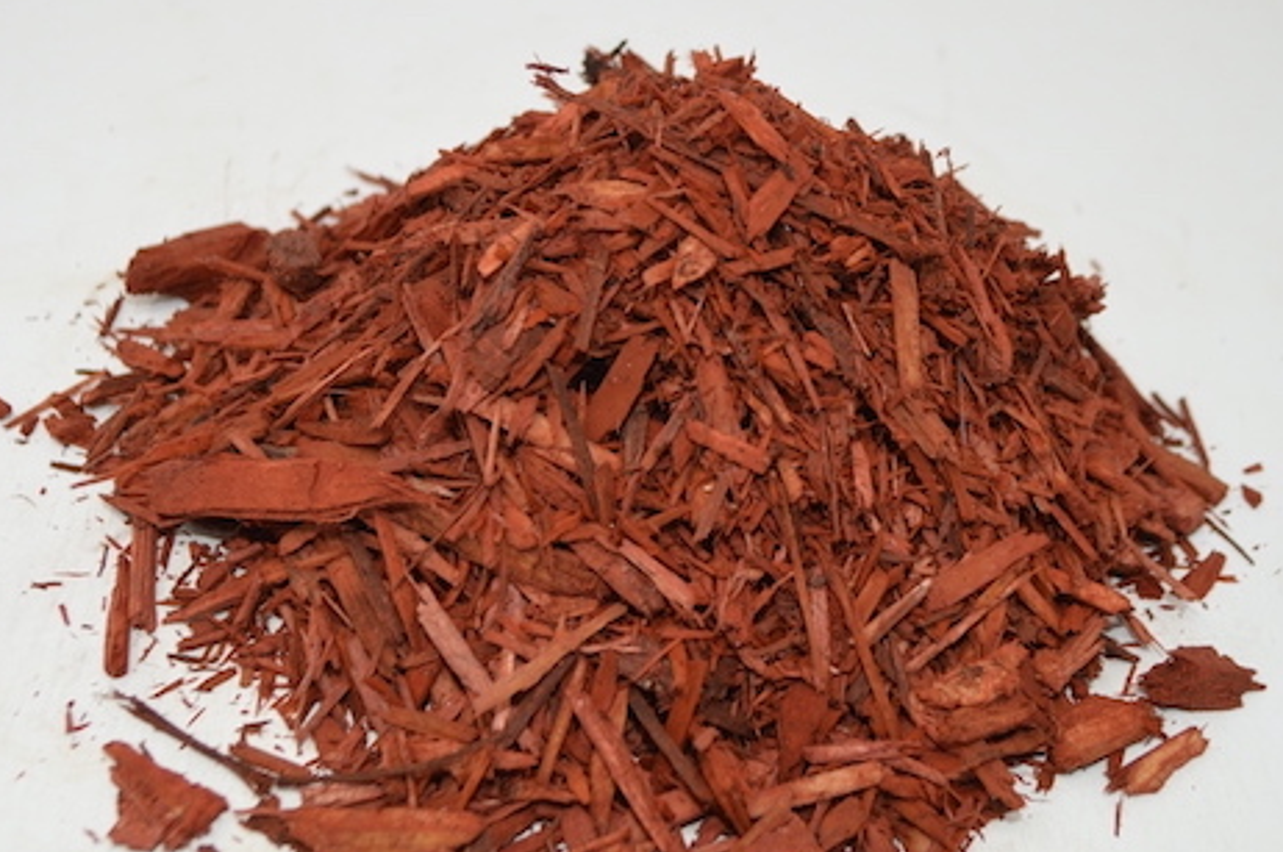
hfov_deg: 38.2
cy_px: 411
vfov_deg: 25.9
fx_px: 1851
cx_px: 628
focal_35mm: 52
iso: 400
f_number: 4
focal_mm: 20
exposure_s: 1/125
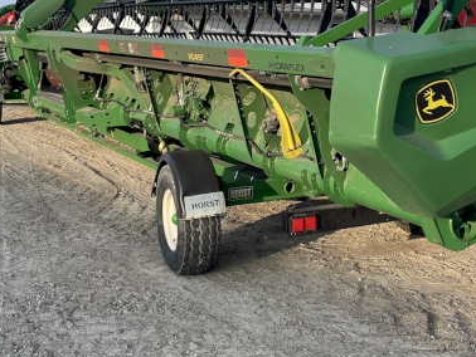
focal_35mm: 55
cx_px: 309
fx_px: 757
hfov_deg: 34.7
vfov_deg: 26.1
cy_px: 65
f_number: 1.6
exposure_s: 1/1825
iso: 32
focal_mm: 4.2
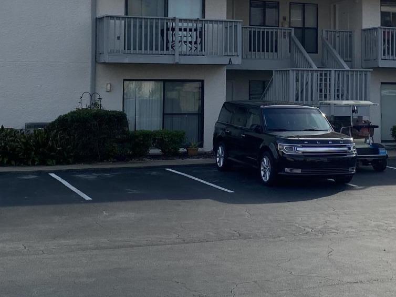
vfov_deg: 21.0
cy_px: 57
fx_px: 789
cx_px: 307
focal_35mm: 69
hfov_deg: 27.7
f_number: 1.8
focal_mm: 4.25
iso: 32
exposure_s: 1/5495
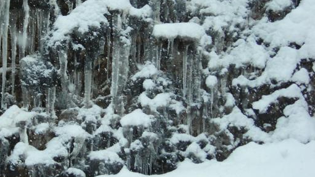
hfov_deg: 19.1
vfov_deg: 10.9
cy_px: 52
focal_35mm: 111
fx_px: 927
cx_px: 78
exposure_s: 1/221
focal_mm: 10.8
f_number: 3.9
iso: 50
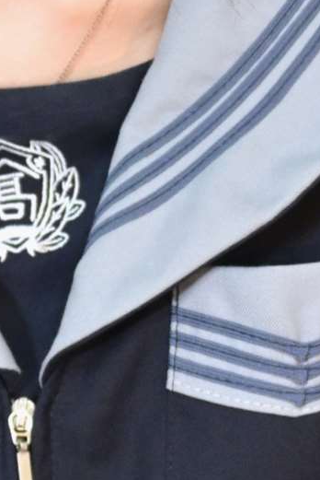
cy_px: 491
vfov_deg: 3.4
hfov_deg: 2.3
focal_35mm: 598
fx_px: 7962
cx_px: -165
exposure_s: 1/100
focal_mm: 77
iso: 1250
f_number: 2.5
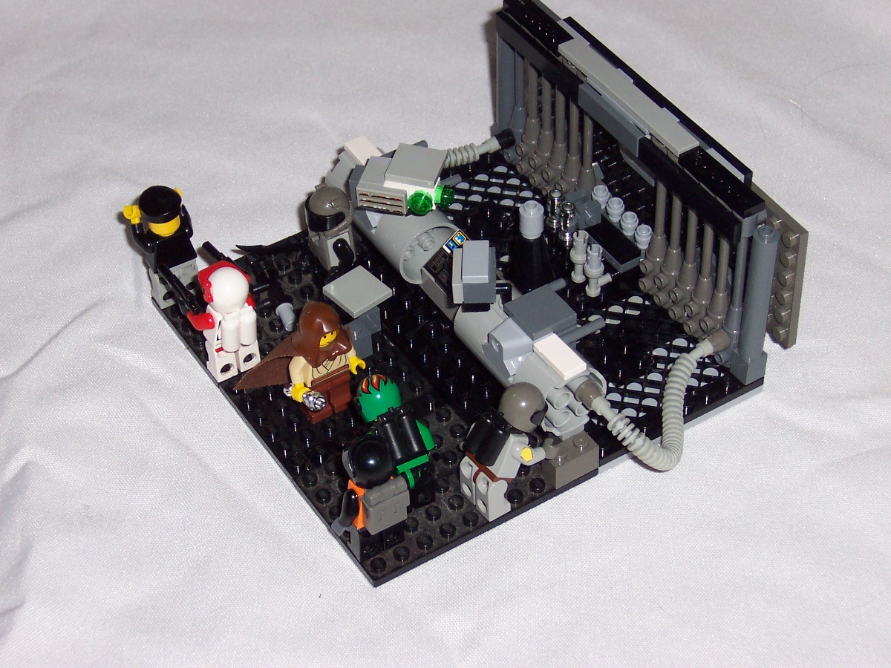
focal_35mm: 98
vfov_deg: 15.1
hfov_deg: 20.0
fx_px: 2522
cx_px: 446
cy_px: 334
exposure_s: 1/90
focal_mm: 15.2
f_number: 4
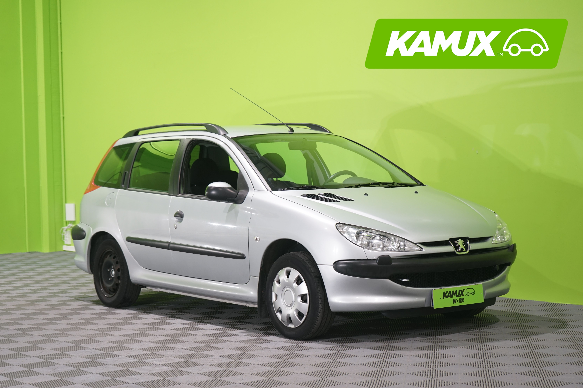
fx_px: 1134
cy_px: 194
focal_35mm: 70
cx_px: 292
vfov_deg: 19.5
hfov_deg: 28.8
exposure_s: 1/20
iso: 500
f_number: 5.6
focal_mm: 70
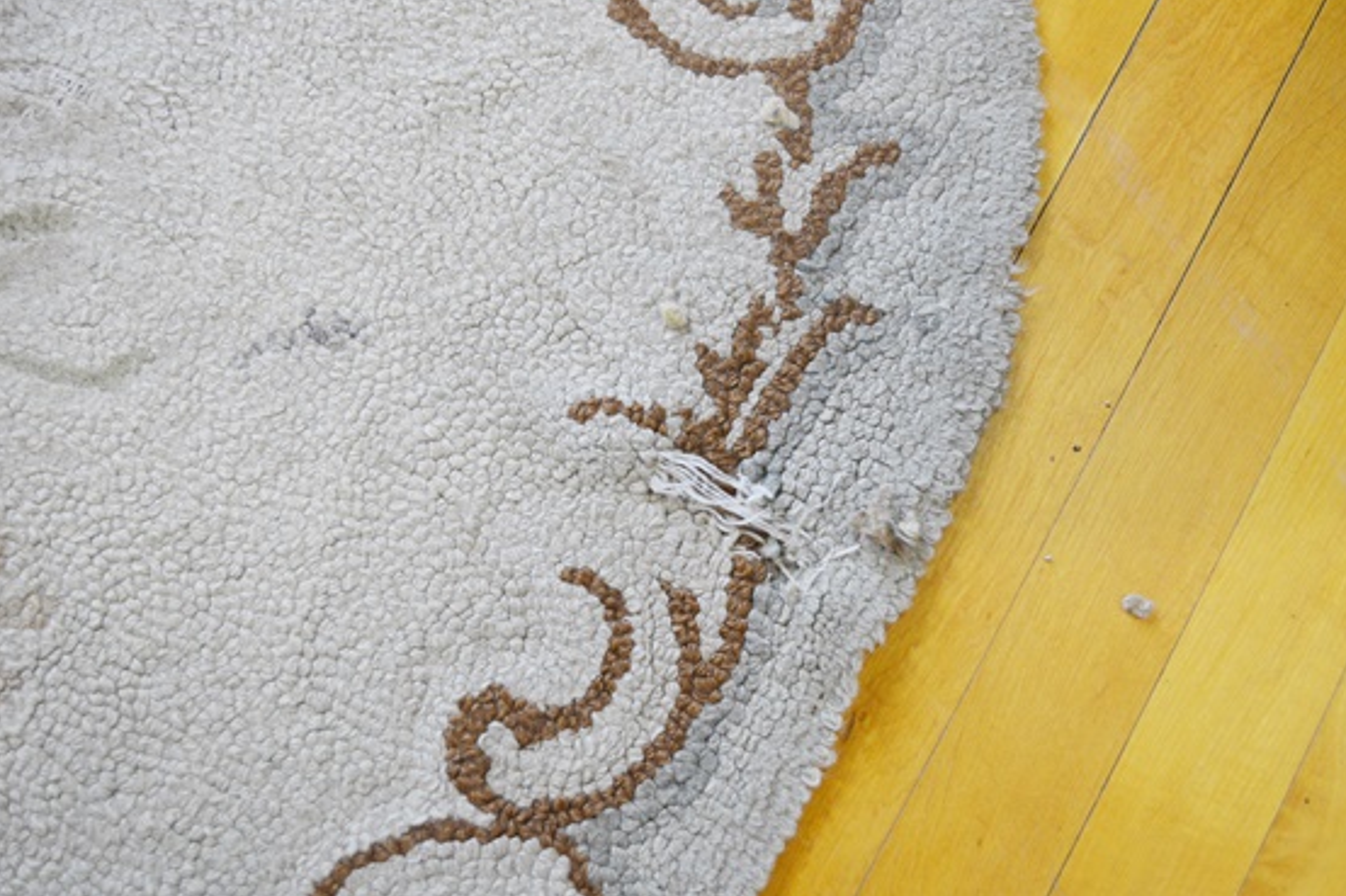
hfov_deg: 49.6
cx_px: 675
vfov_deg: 34.2
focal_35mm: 39
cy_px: 454
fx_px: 1458
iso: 400
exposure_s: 1/80
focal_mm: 24
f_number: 4.5
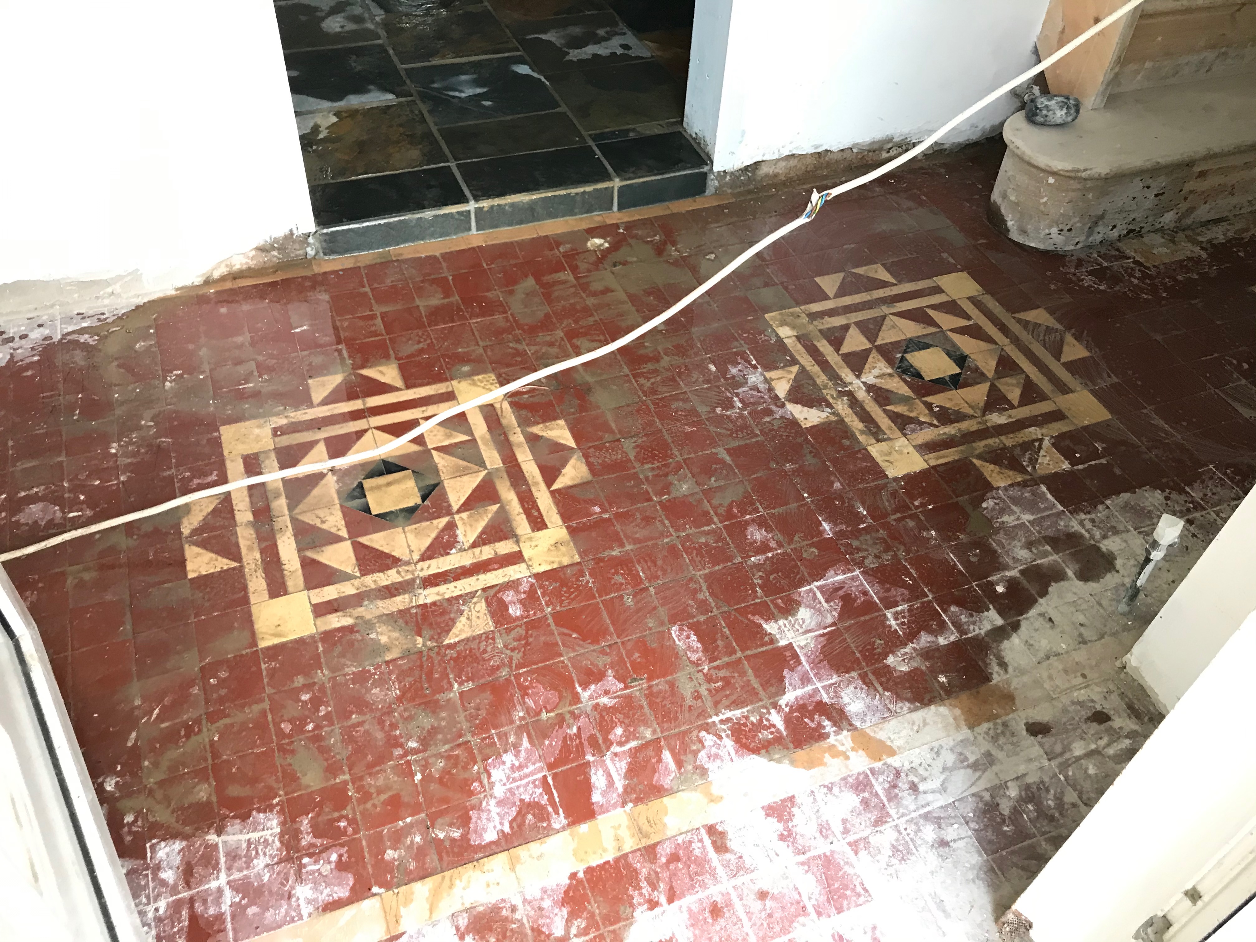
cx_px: 628
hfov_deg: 63.4
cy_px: 471
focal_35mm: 28
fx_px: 1016
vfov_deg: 49.7
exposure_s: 1/33
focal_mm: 3.99
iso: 40
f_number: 1.8
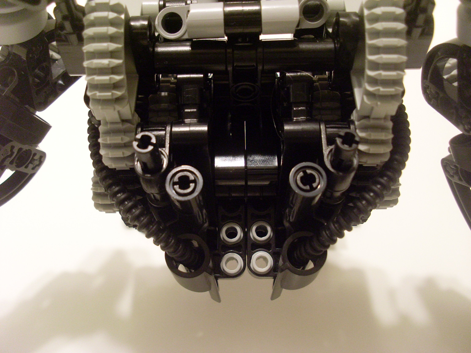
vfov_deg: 37.7
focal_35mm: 38
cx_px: 236
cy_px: 176
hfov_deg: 49.0
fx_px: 517
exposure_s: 1/6
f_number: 3
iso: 200
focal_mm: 6.3
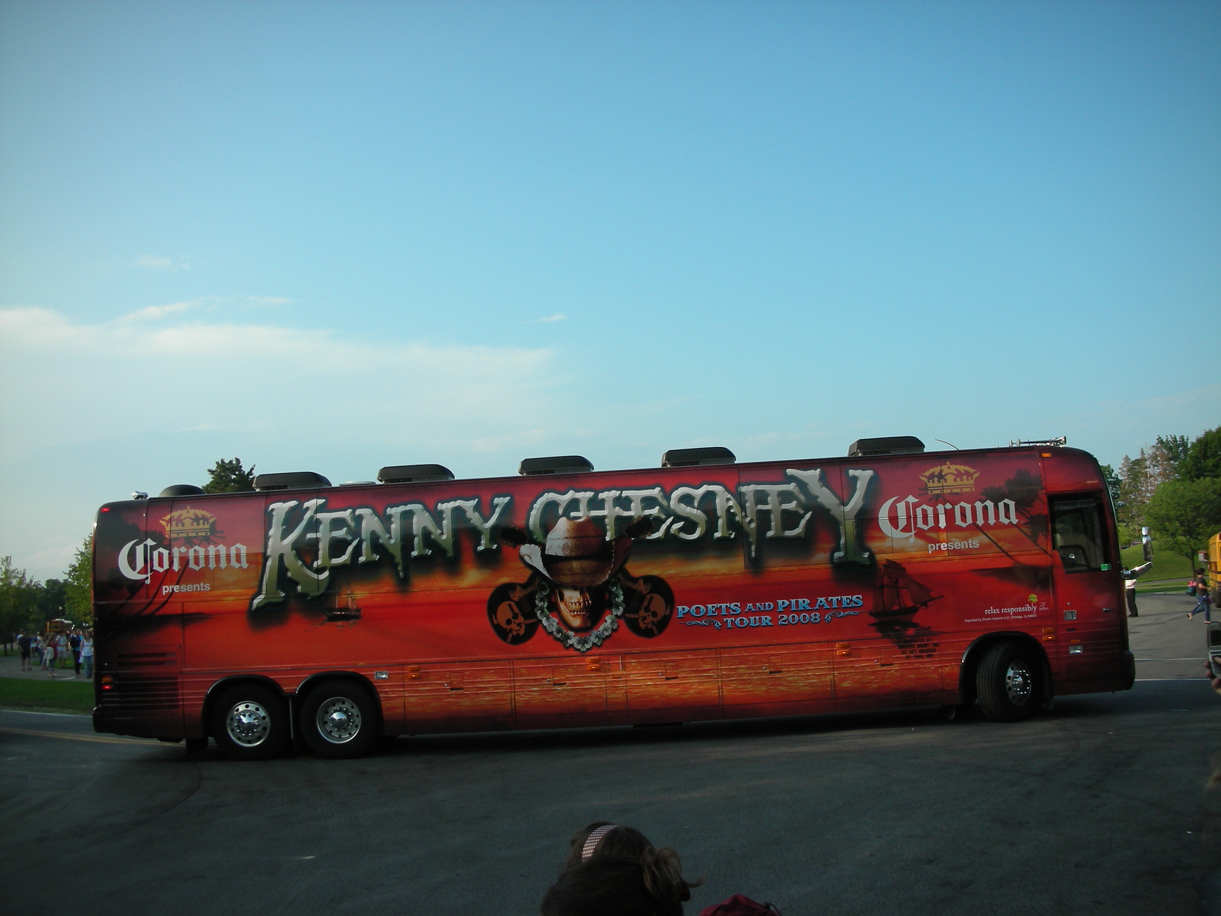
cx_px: 610
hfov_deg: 52.6
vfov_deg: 40.7
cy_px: 458
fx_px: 1235
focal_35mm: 35
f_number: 3
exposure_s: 1/398
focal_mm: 5.8
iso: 50
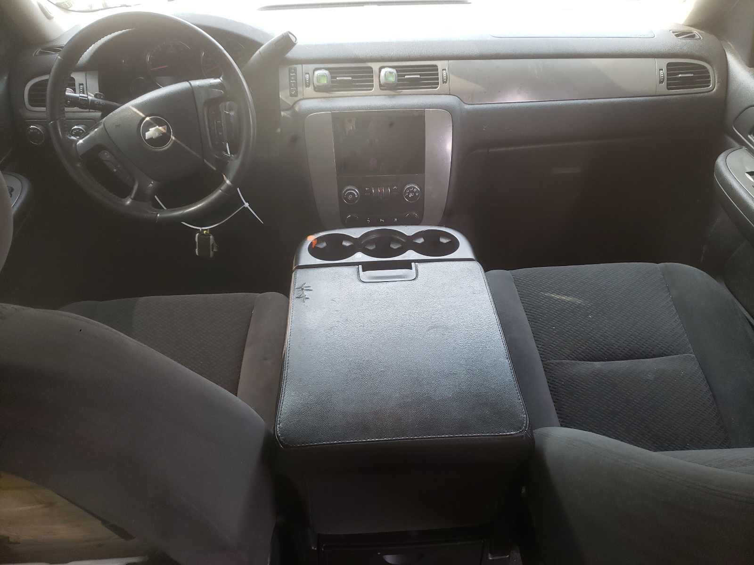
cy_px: 282
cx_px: 377
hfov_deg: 67.3
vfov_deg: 53.1
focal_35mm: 26
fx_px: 566
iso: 82
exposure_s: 1/120
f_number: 1.5
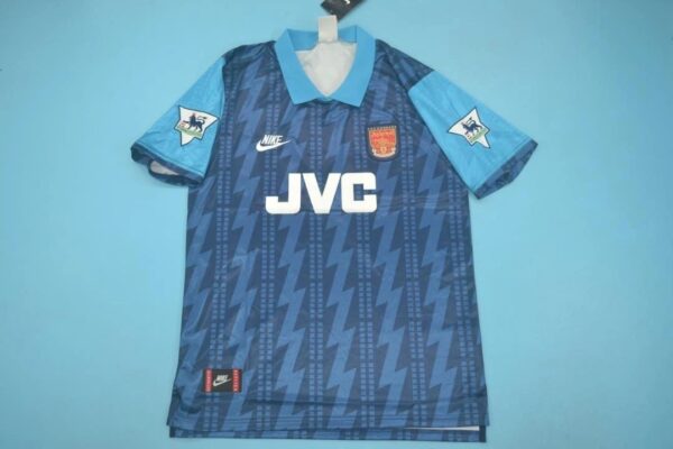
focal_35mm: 30
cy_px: 224
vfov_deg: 43.6
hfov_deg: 61.9
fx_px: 561
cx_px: 336
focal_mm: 20
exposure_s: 1/125
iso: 200
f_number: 3.8
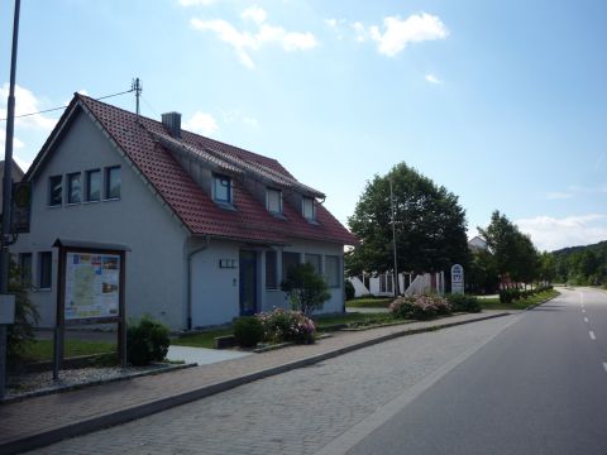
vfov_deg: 44.2
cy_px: 228
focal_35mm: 32
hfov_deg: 56.8
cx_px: 304
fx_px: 561
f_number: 5
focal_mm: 5.2
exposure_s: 1/400
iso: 100
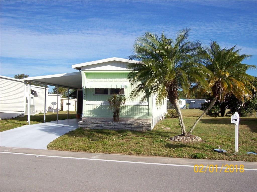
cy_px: 96
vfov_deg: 39.6
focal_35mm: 36
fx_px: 267
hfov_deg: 51.4
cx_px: 128
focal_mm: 6
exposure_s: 1/795
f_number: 4.8
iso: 80
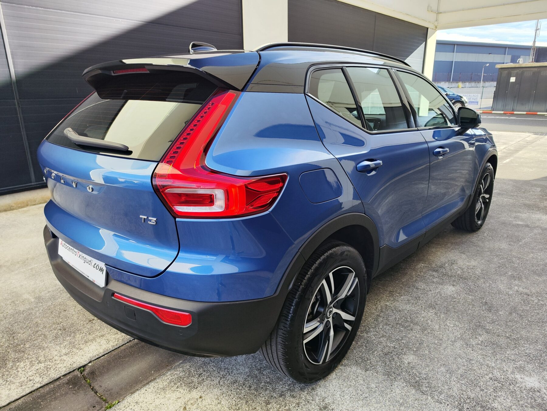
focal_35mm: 23
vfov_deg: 58.9
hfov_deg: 73.9
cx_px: 274
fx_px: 363
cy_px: 206
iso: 50
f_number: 1.69
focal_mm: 7.01
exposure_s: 1/238
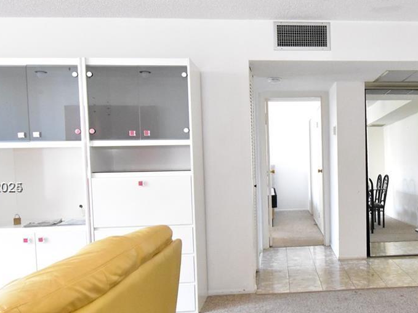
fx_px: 410
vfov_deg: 41.6
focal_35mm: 34
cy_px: 188
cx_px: 318
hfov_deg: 51.5
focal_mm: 10
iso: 5000
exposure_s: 1/40
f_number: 5.6
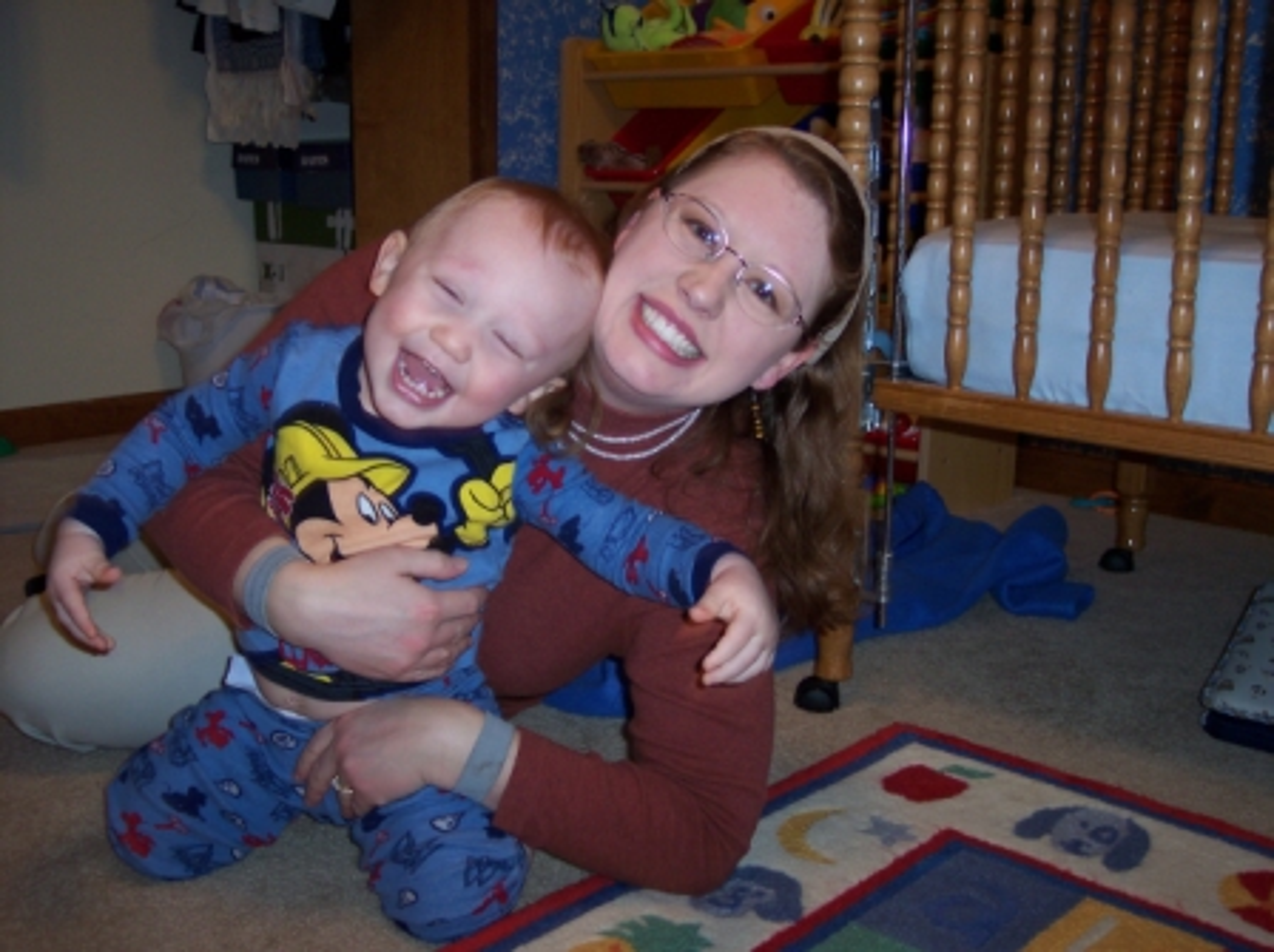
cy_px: 476
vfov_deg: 37.7
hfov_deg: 49.0
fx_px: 1397
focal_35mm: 38
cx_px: 637
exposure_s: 1/30
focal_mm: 8
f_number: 2.8
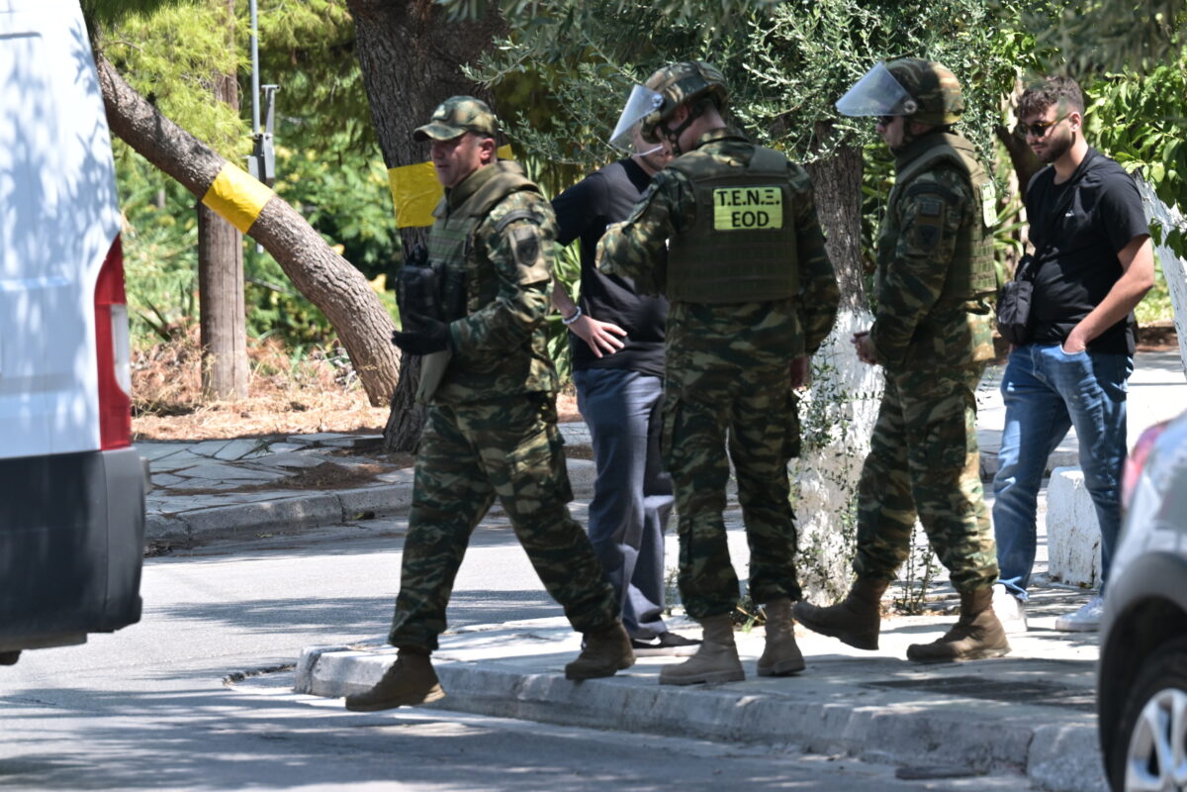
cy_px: 396
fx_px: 9891
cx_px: 594
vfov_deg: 4.6
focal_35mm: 300
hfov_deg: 6.9
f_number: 6.3
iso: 400
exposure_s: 1/640
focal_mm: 200
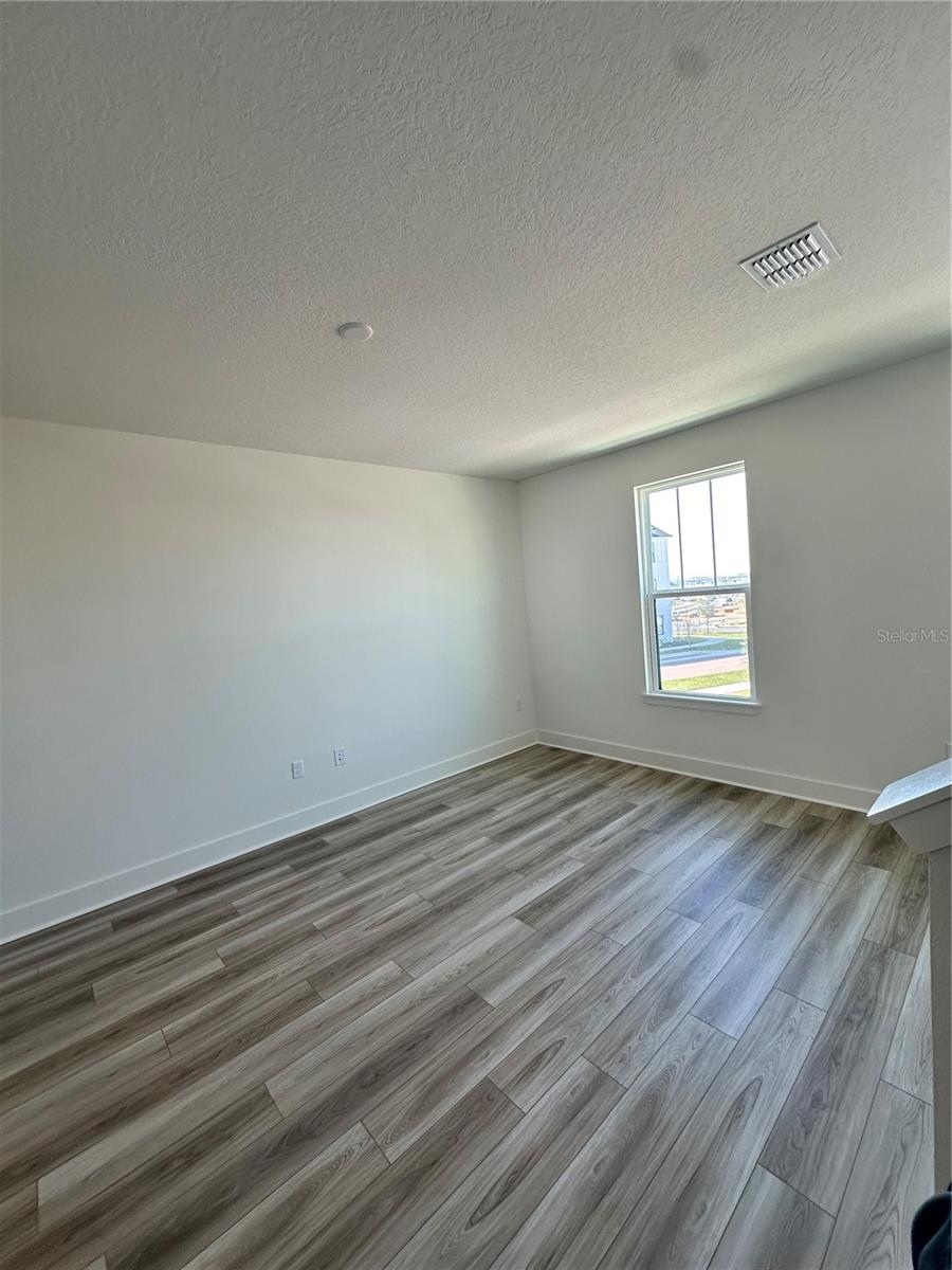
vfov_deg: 102.1
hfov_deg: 85.7
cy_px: 635
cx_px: 476
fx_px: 513
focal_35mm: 14
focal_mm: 2.22
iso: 80
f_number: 2.2
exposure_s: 1/120
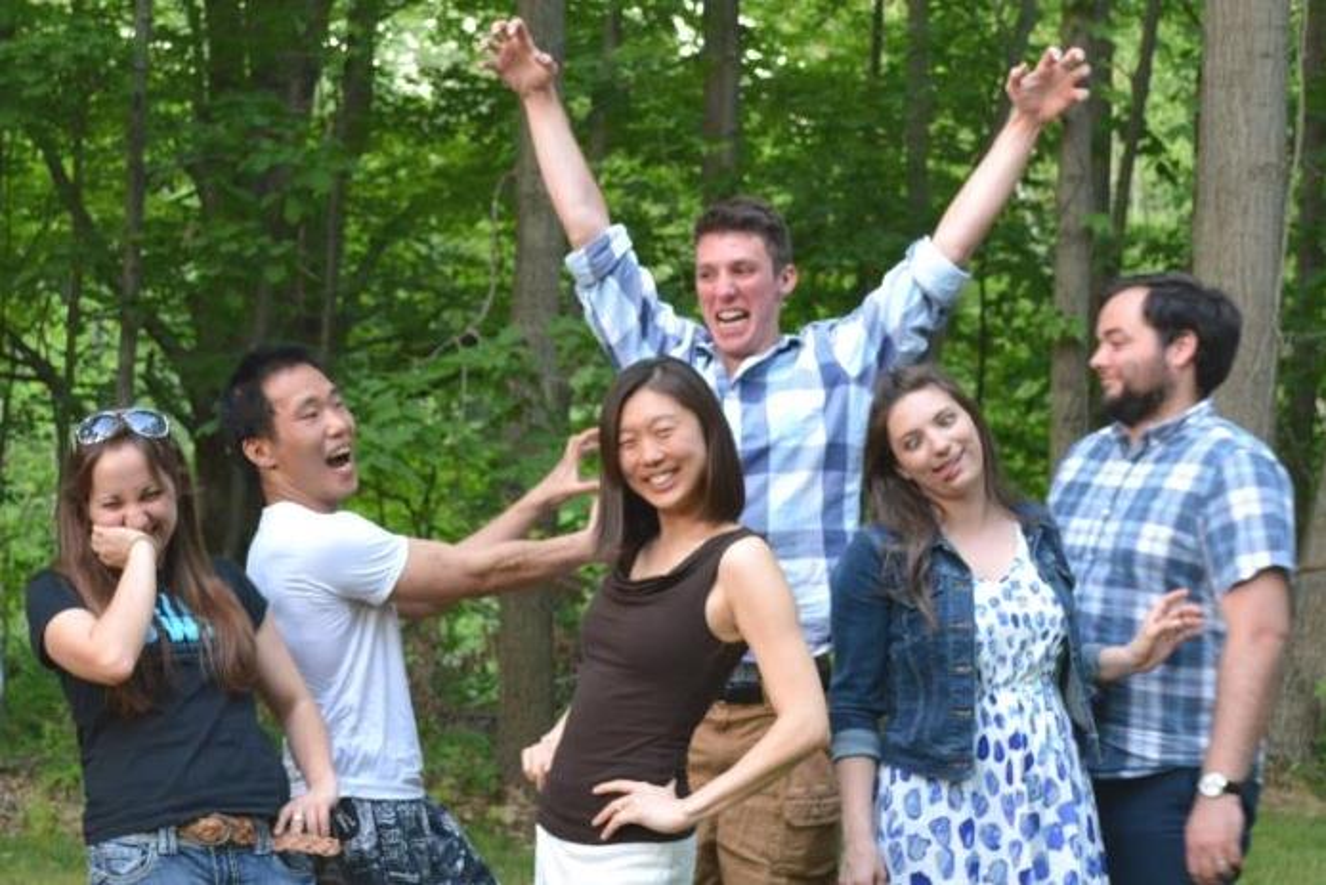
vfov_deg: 28.1
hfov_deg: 41.1
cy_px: 442
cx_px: 663
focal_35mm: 48
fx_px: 1768
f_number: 4.8
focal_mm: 32
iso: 1400
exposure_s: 1/30
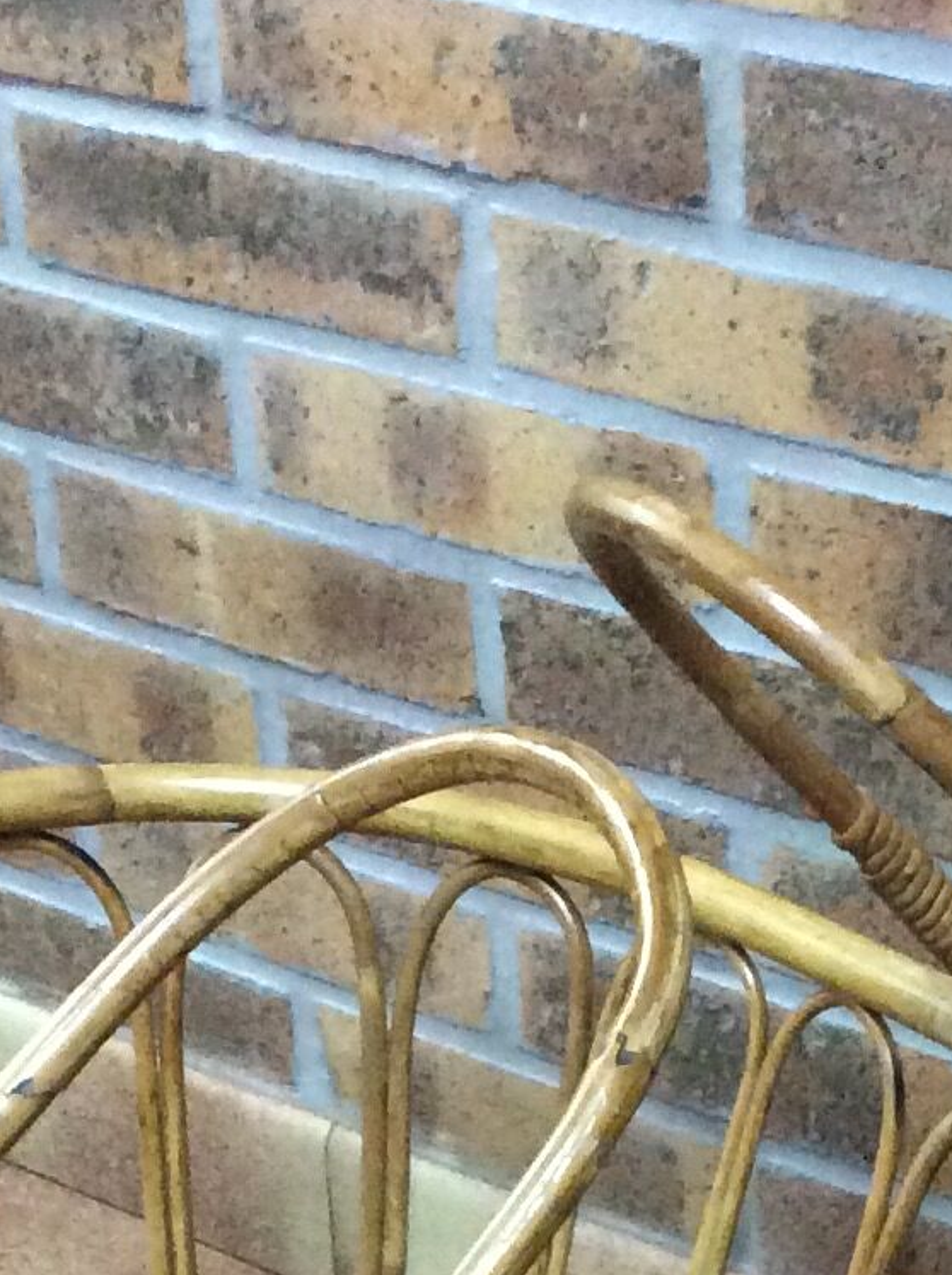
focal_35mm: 111
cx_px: 792
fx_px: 4081
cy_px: 1688
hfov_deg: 13.2
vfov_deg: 16.7
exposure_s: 1/25
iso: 320
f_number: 2.4
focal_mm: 3.3
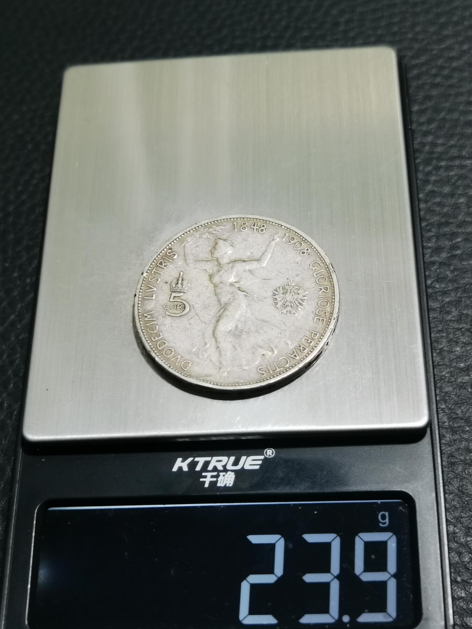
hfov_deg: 26.6
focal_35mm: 55
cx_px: 236
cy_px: 314
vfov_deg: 34.9
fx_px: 1000
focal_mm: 6.67
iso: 160
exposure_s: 1/100
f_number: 1.9
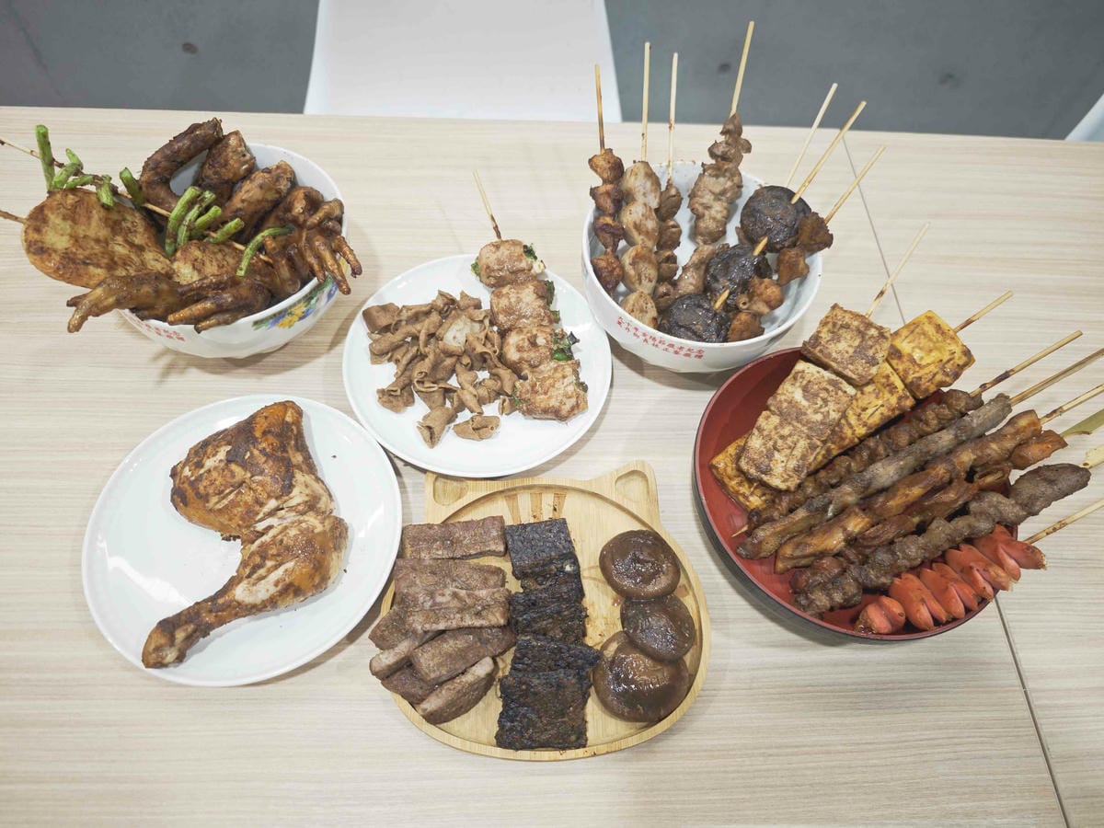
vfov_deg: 58.9
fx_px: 734
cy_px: 414
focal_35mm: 23
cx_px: 552
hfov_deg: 73.9
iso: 320
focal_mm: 8.72
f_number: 1.63
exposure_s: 1/60
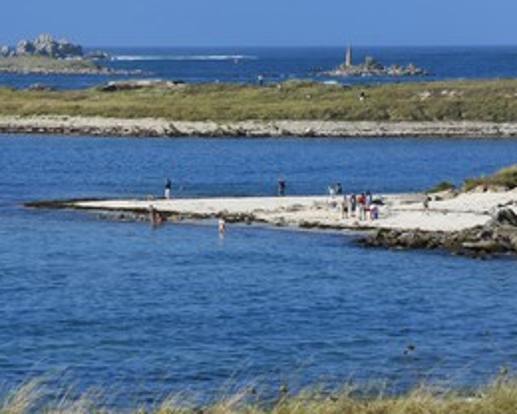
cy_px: 183
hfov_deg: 6.4
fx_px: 4636
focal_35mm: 303
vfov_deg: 5.1
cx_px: 105
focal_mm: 200
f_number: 13
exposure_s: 1/250
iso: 200
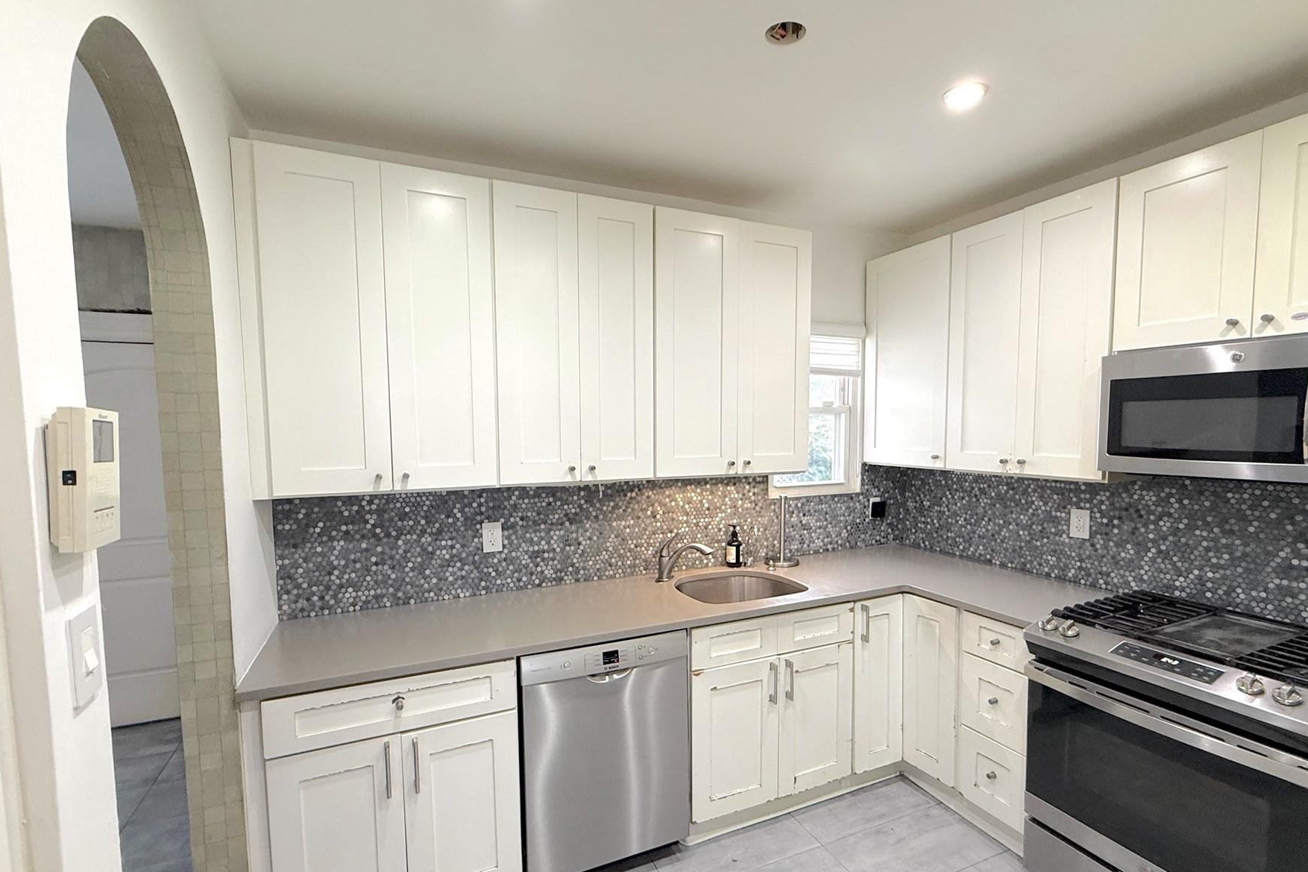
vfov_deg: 70.3
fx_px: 618
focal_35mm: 17
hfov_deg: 93.3
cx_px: 670
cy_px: 472
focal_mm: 2.22
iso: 200
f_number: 2.2
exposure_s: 1/60
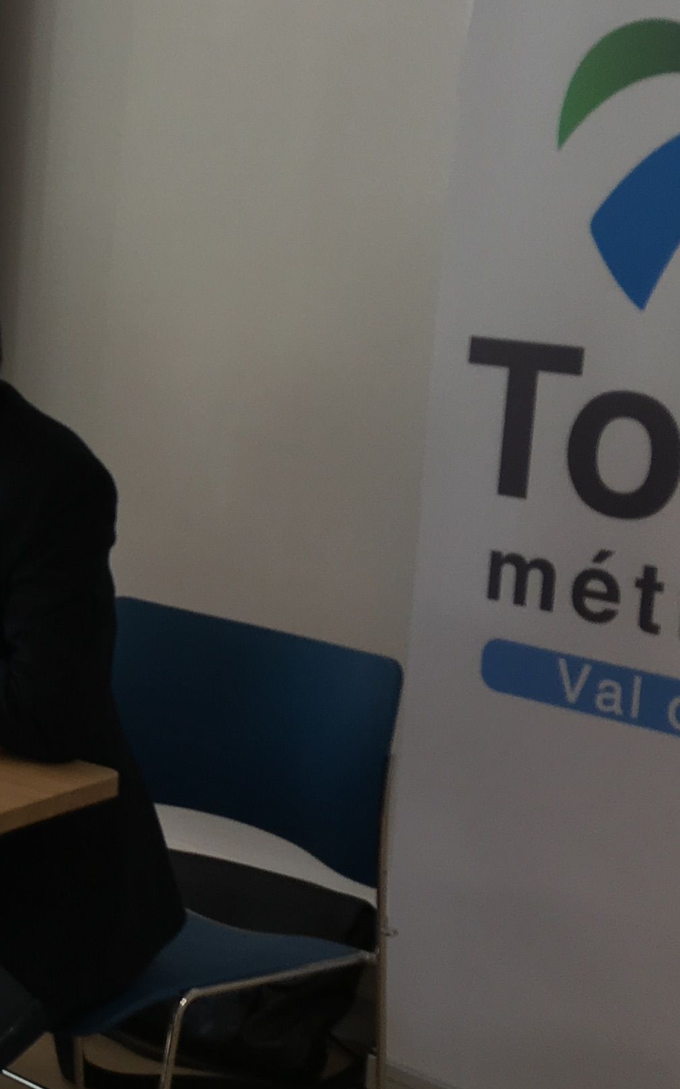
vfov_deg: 26.8
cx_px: -422
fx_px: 2284
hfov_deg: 15.3
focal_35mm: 77
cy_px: 502
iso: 32
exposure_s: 1/100
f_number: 2.2
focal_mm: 4.15
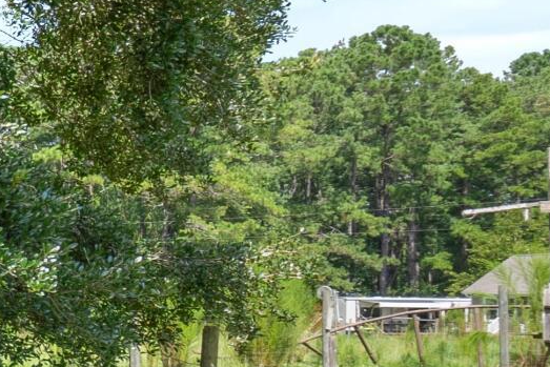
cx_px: -667
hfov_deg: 15.9
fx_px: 1314
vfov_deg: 15.7
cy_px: 318
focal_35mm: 86
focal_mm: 10
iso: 100
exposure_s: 1/200
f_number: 7.1
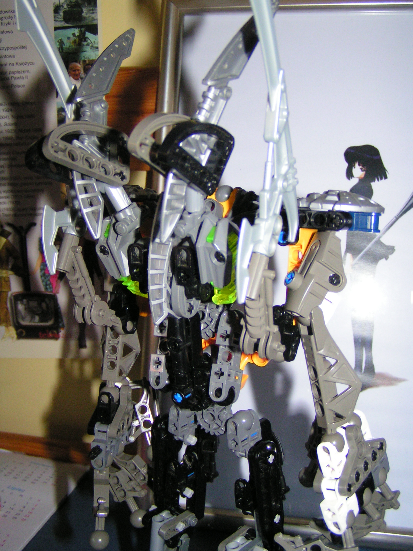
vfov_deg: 49.0
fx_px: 604
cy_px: 276
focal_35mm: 38
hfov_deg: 37.7
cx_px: 206
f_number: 2.8
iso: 200
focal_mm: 5.8
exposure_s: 1/40
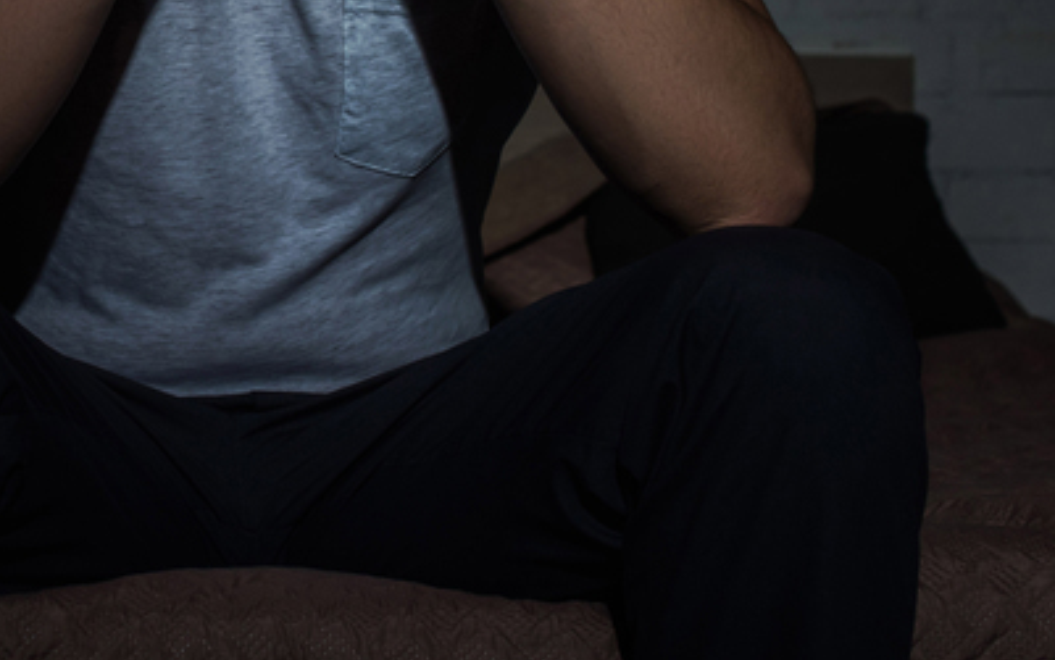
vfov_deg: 10.2
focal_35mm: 127
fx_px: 3653
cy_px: -96
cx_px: -50
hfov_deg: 16.0
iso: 200
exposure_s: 1/160
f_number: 4.5
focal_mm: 50
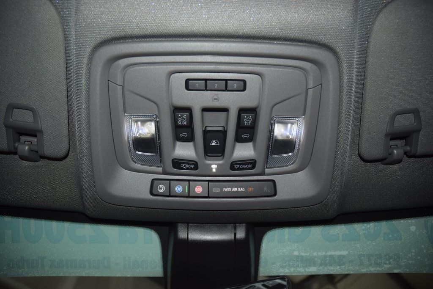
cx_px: 216
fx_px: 325
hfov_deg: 67.4
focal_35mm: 27
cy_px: 144
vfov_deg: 47.9
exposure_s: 1/100
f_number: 3.5
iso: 400
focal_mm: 18
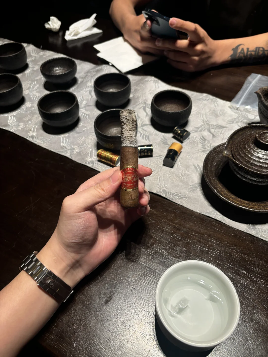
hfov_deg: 53.1
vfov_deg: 67.3
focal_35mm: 26
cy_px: 178
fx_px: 268
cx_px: 134
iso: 125
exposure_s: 1/121
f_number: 1.6
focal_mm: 5.96
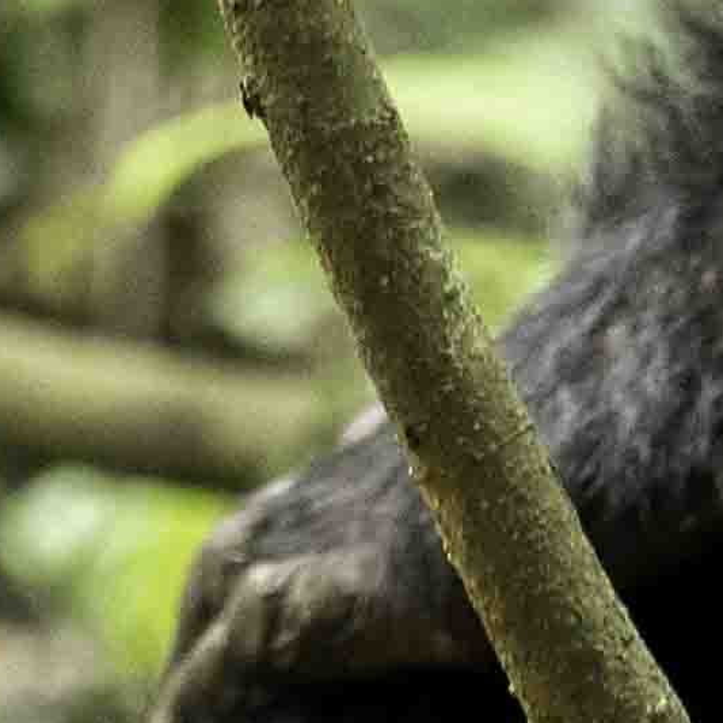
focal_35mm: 1920
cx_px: 1786
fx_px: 45370
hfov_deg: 0.9
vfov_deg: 0.9
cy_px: -803
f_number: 5.6
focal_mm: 200
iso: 2000
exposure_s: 1/80
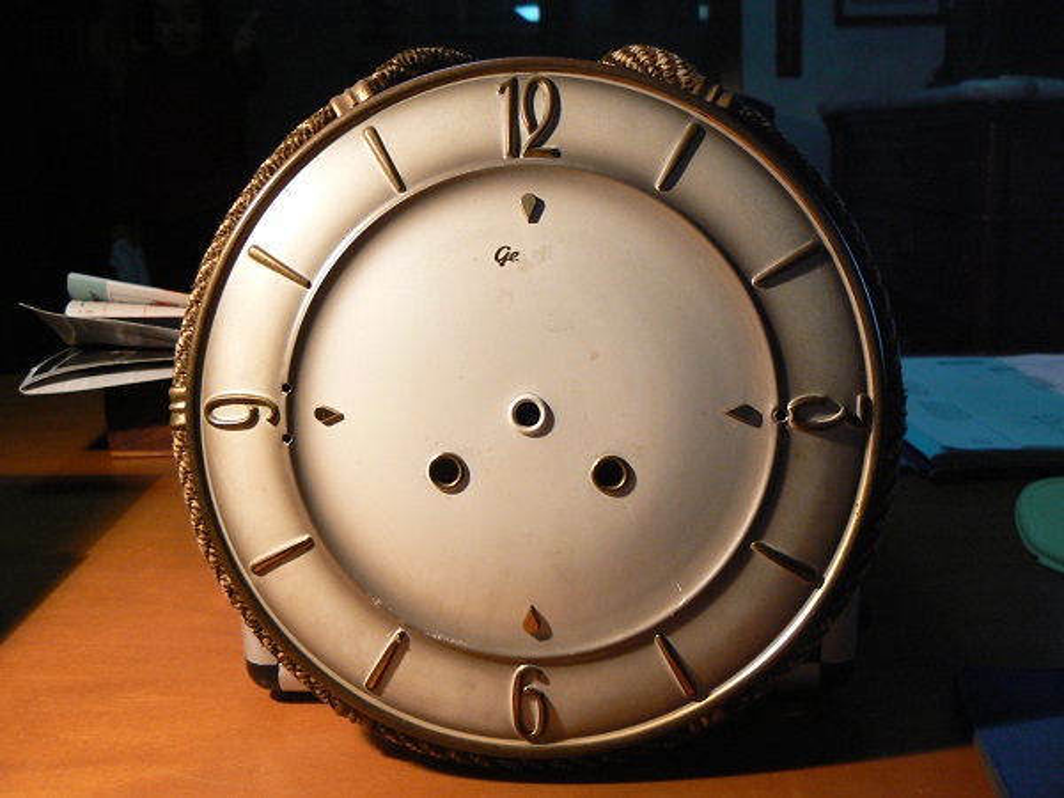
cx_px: 532
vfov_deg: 39.7
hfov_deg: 51.4
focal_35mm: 36
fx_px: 1107
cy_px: 399
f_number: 2.8
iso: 200
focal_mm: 6
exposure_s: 1/25
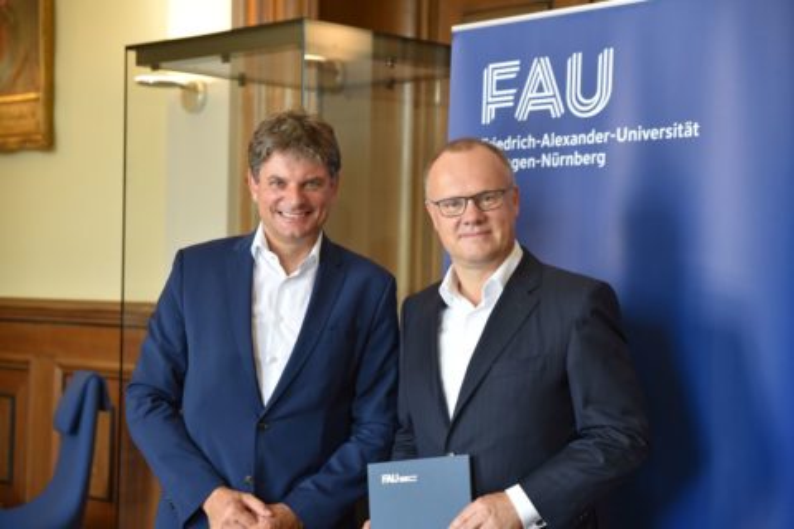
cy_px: 264
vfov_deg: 19.5
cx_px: 397
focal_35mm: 70
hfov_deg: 28.8
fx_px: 1544
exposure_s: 1/60
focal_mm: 70
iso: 800
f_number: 3.5
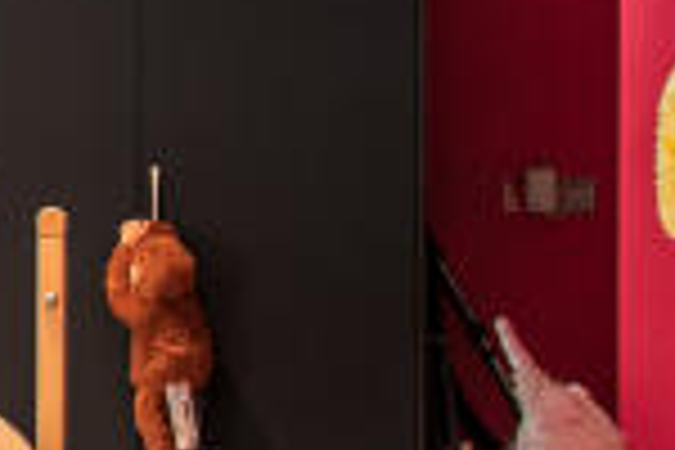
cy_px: 425
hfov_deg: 16.3
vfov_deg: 12.4
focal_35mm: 109
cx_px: -464
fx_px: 2044
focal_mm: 11
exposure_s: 1
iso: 100
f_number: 8
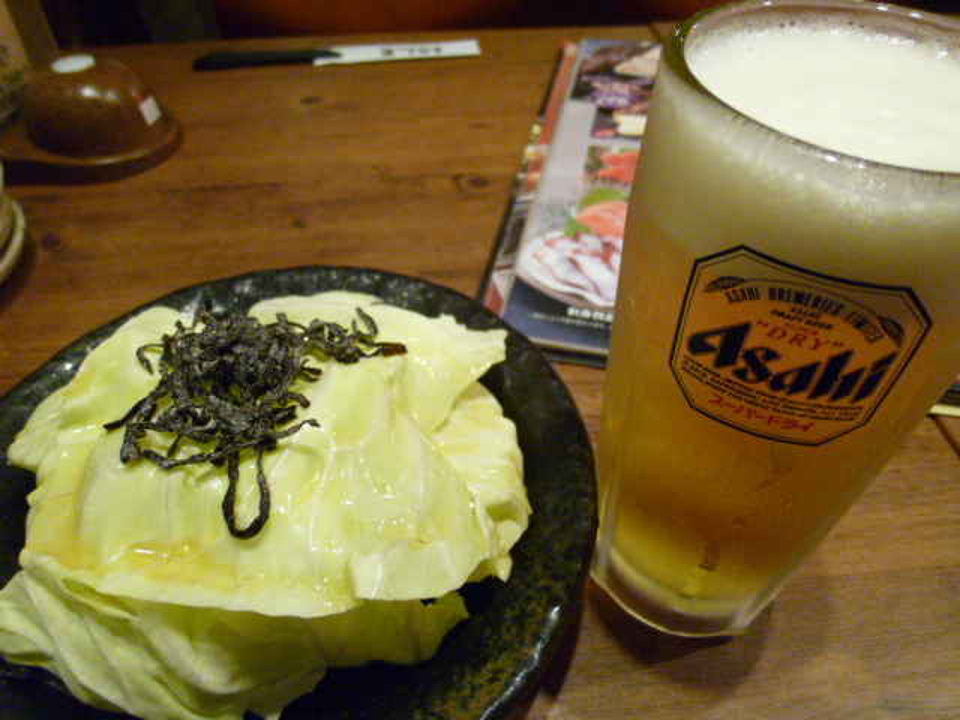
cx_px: 480
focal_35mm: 24
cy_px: 360
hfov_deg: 71.6
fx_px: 666
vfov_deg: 56.8
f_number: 2.2
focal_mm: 4.3
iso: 400
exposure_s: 1/20
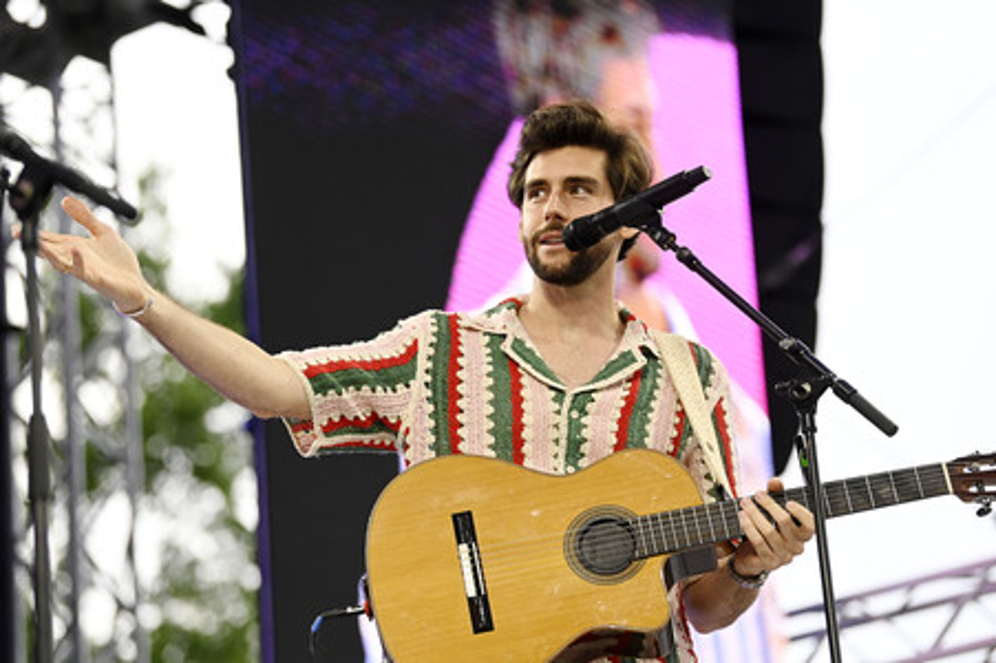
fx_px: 3732
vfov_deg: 10.1
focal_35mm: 135
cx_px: 498
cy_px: 332
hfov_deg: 15.2
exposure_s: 1/3200
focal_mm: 135
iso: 2000
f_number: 3.5
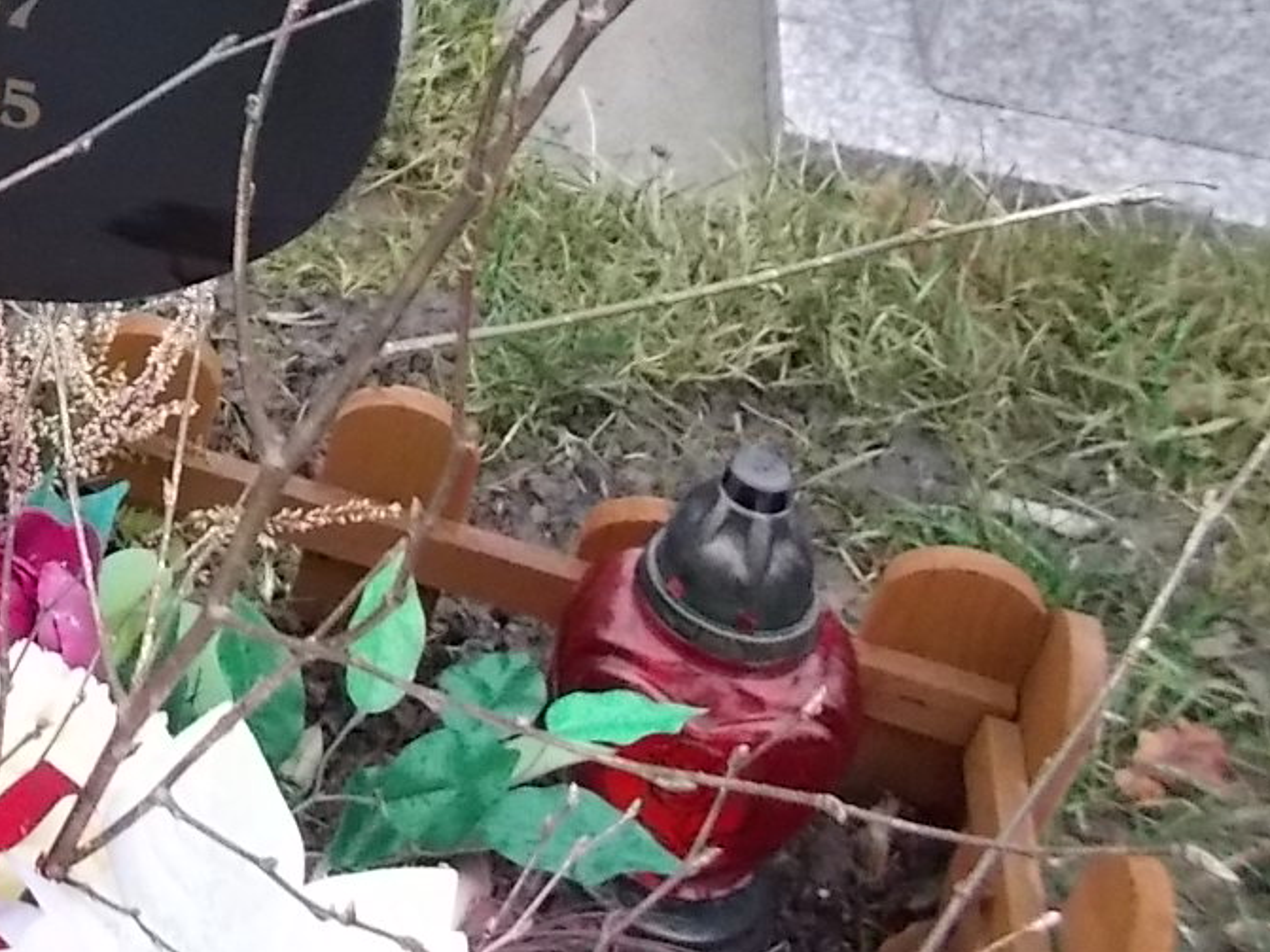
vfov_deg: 22.0
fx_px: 2274
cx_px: -233
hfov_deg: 27.6
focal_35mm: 62
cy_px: -174
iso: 400
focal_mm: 4.6
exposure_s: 1/100
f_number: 3.2
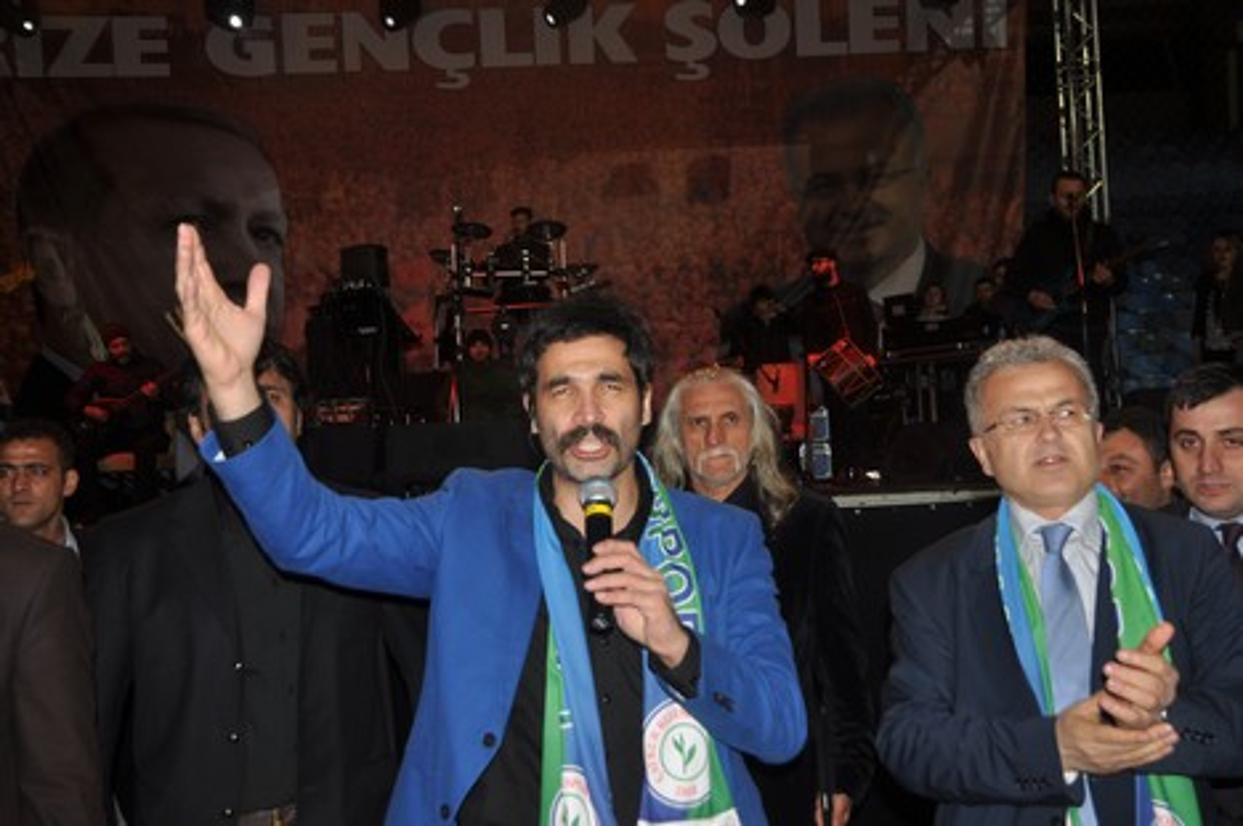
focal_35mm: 39
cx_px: 622
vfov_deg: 34.1
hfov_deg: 49.6
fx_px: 1345
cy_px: 413
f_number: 4.2
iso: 200
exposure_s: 1/60
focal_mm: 26
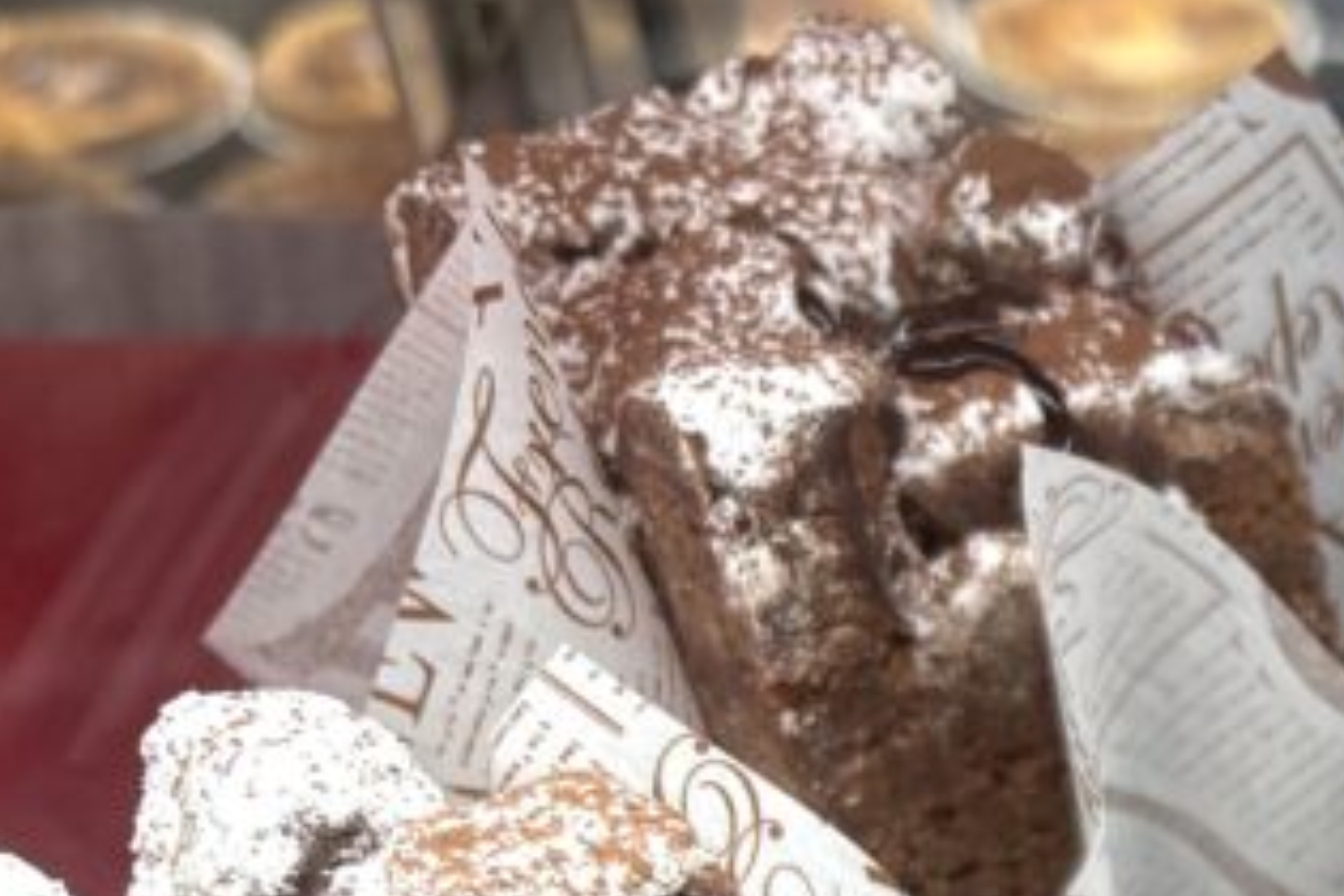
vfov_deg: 11.5
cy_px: 1613
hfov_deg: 15.4
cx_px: 2569
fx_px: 4106
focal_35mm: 110
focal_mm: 5.96
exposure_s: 1/131
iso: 40
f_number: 1.6
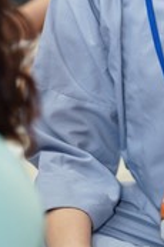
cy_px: -131
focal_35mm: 320
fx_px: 2191
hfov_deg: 4.3
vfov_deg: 6.4
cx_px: 133
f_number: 2.2
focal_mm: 85
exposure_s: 1/160
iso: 1000
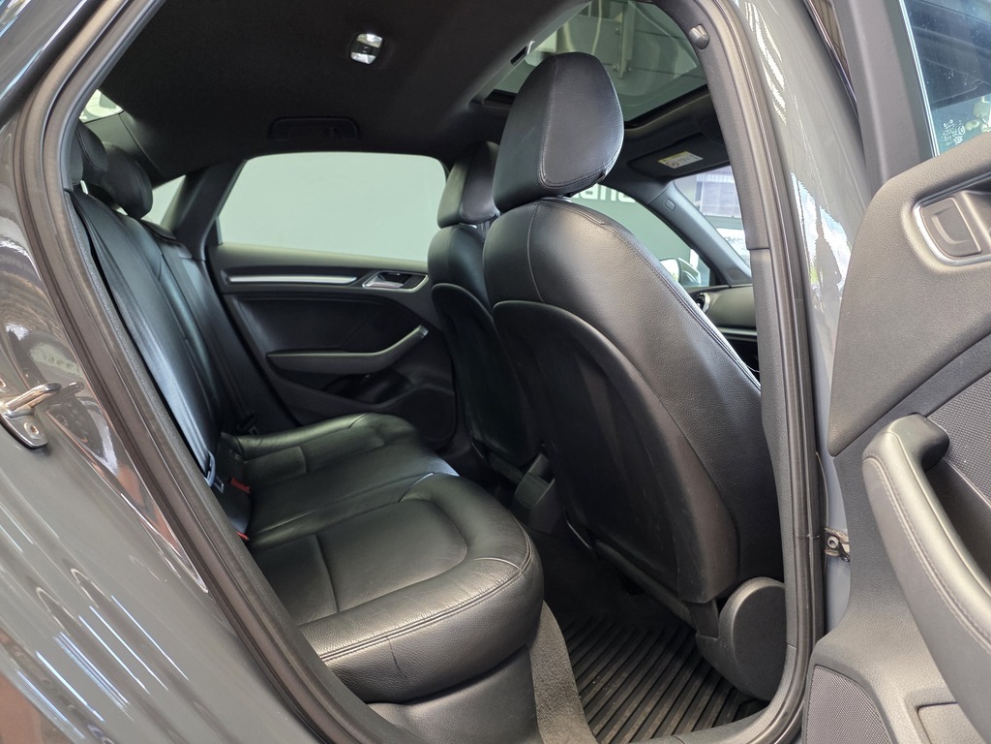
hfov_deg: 73.9
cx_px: 496
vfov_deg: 58.9
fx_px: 658
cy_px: 372
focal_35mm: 23
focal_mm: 6.25
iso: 320
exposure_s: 1/100
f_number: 1.7
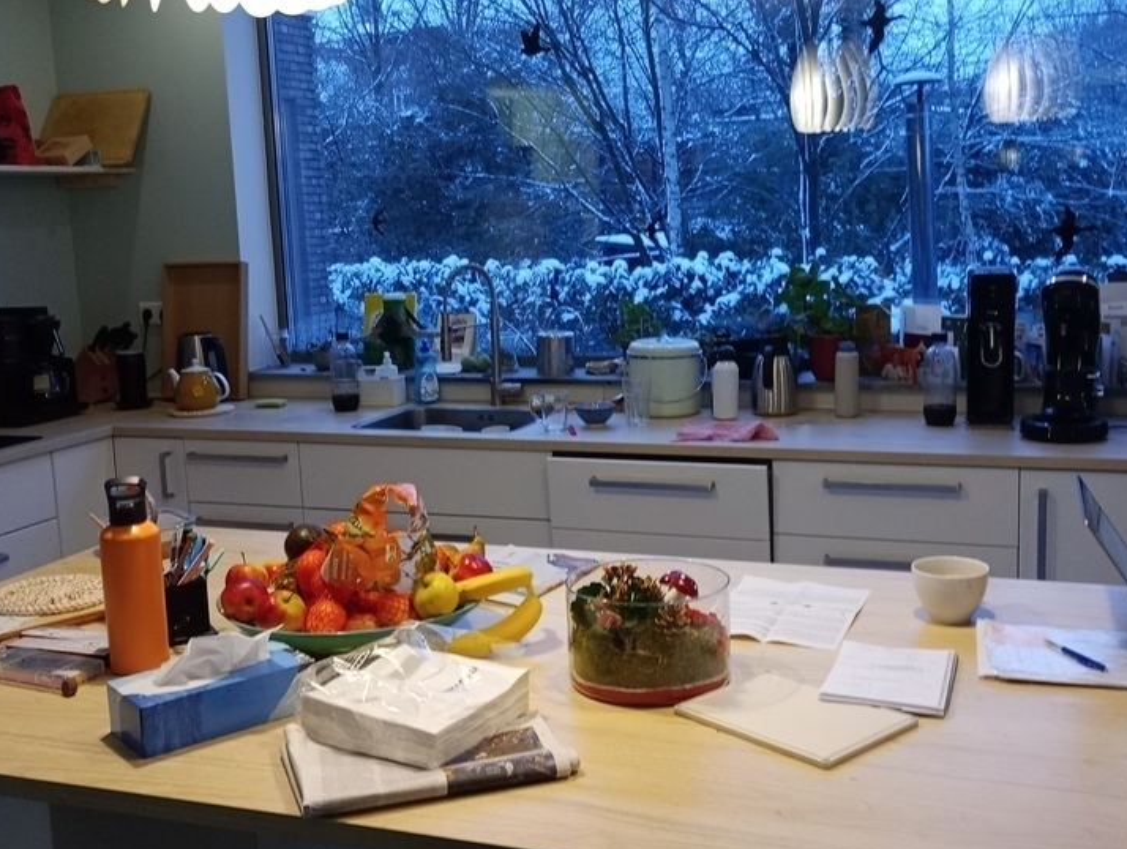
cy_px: 428
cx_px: 587
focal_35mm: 40
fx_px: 1304
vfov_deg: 36.1
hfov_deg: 46.7
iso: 804
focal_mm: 4.27
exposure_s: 1/25
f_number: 1.8
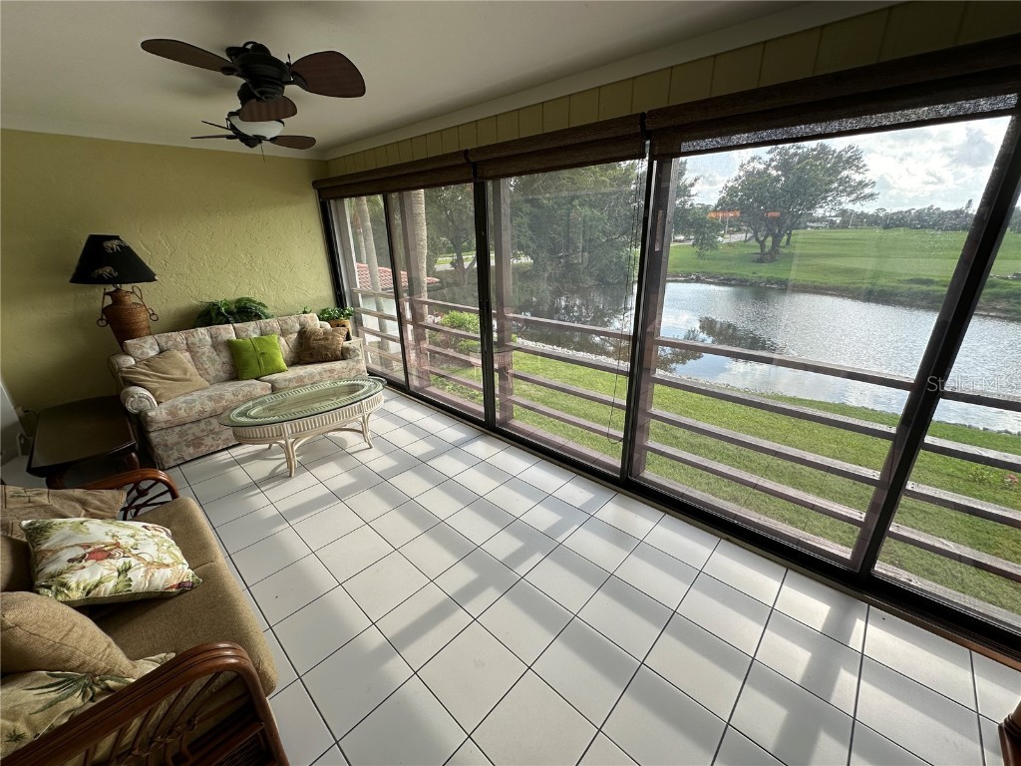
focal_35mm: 14
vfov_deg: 85.7
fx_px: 413
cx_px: 510
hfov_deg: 102.1
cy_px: 383
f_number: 2.2
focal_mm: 2.22
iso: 40
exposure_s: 1/142
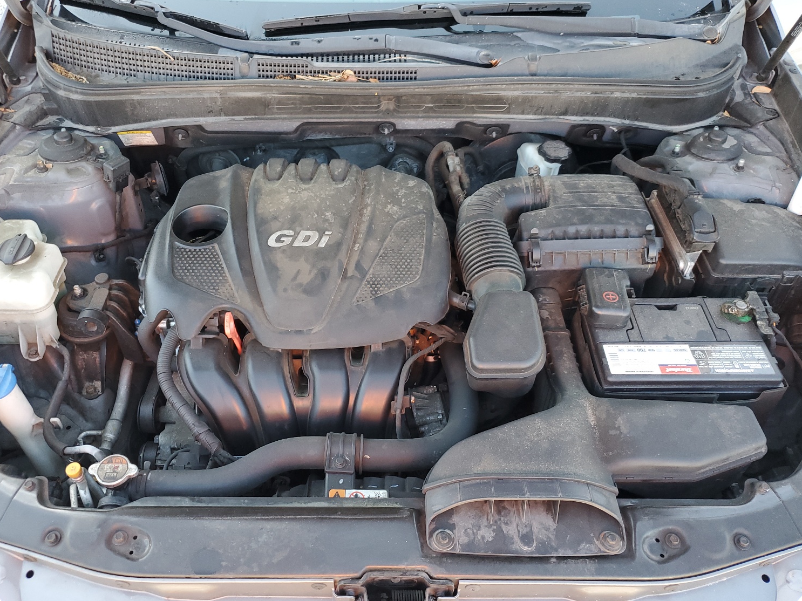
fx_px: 649
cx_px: 374
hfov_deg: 63.4
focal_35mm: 28
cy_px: 311
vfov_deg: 49.7
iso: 82
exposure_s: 1/120
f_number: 1.5
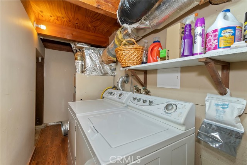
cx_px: 124
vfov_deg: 77.4
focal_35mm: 15
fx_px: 103
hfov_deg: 100.4
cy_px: 82
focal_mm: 10
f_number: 8
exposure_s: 1/30
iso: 400
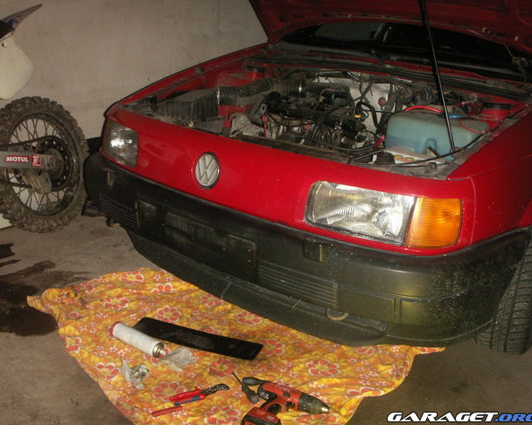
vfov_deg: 38.2
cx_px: 254
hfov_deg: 46.8
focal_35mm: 39
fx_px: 614
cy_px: 211
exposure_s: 1/40
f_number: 3.5
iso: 160
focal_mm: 7.7
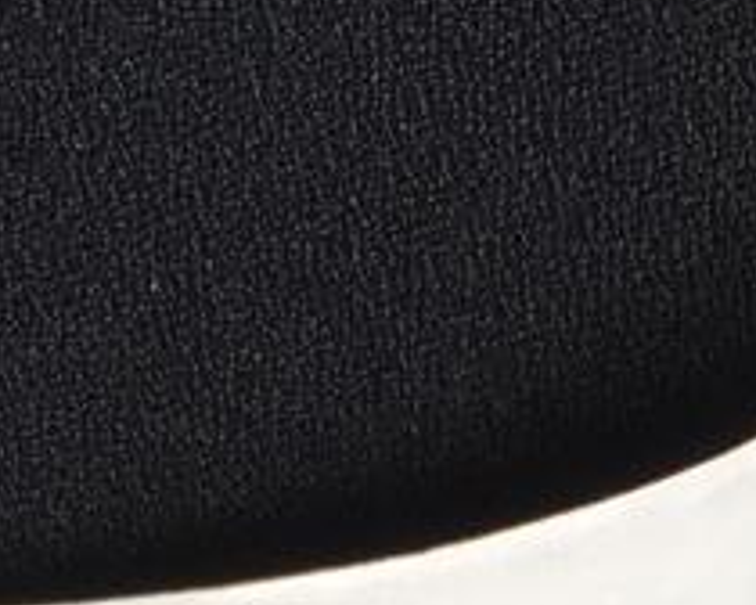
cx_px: 958
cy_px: 1545
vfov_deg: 7.5
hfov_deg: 10.0
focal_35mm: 189
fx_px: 4229
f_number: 2.2
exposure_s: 1/100
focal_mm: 4.15
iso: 40
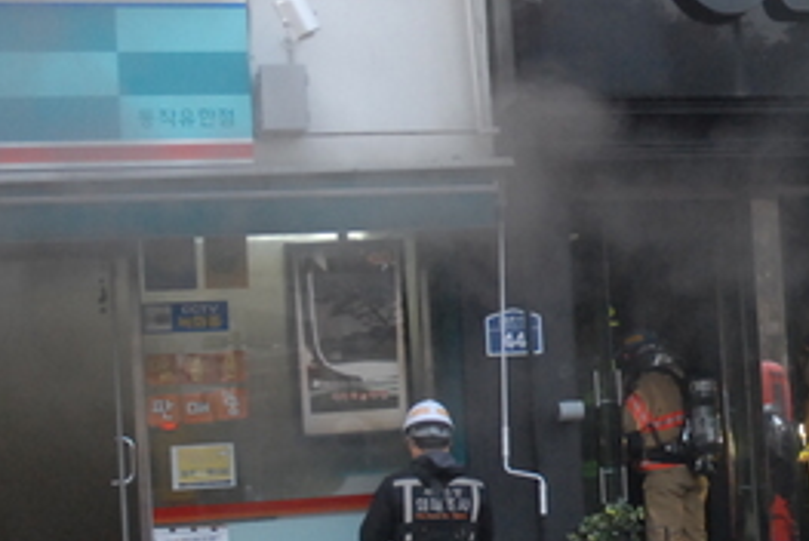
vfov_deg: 14.3
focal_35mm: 96
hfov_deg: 20.4
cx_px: 861
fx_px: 2160
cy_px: 317
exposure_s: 1/160
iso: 800
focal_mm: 24
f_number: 4.5
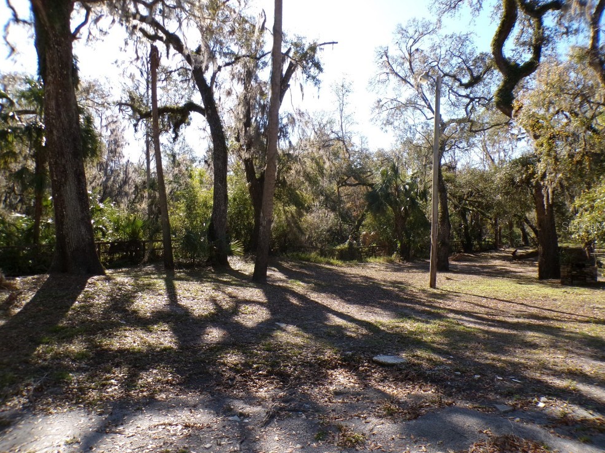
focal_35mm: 25
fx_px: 437
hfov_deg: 69.4
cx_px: 305
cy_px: 226
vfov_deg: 54.9
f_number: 4.4
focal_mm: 4.3
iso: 200
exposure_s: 1/550
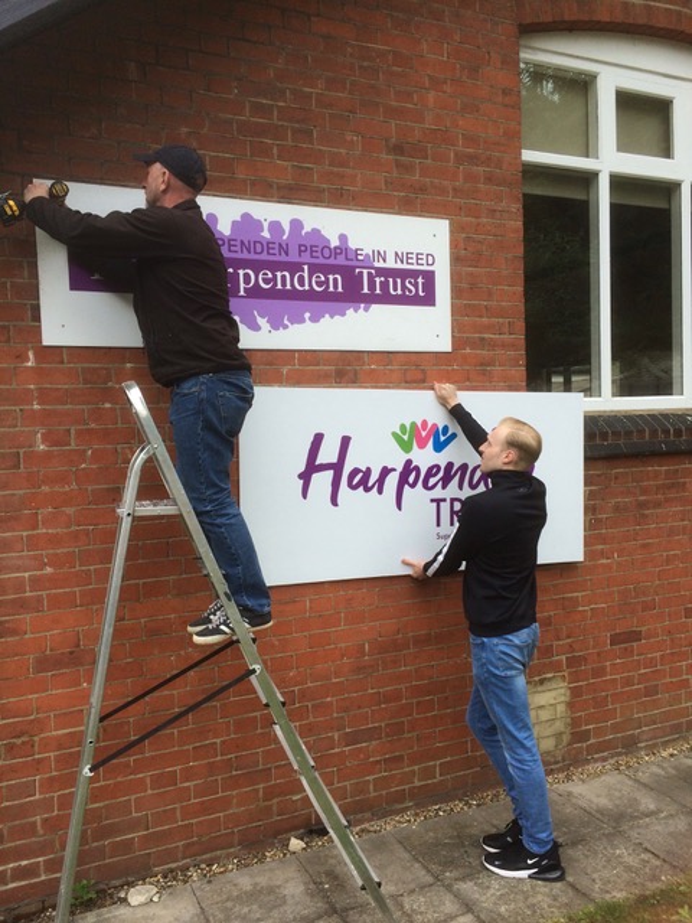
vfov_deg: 61.7
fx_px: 773
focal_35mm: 29
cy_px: 462
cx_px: 346
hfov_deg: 48.2
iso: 32
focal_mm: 4.15
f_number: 2.2
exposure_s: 1/586
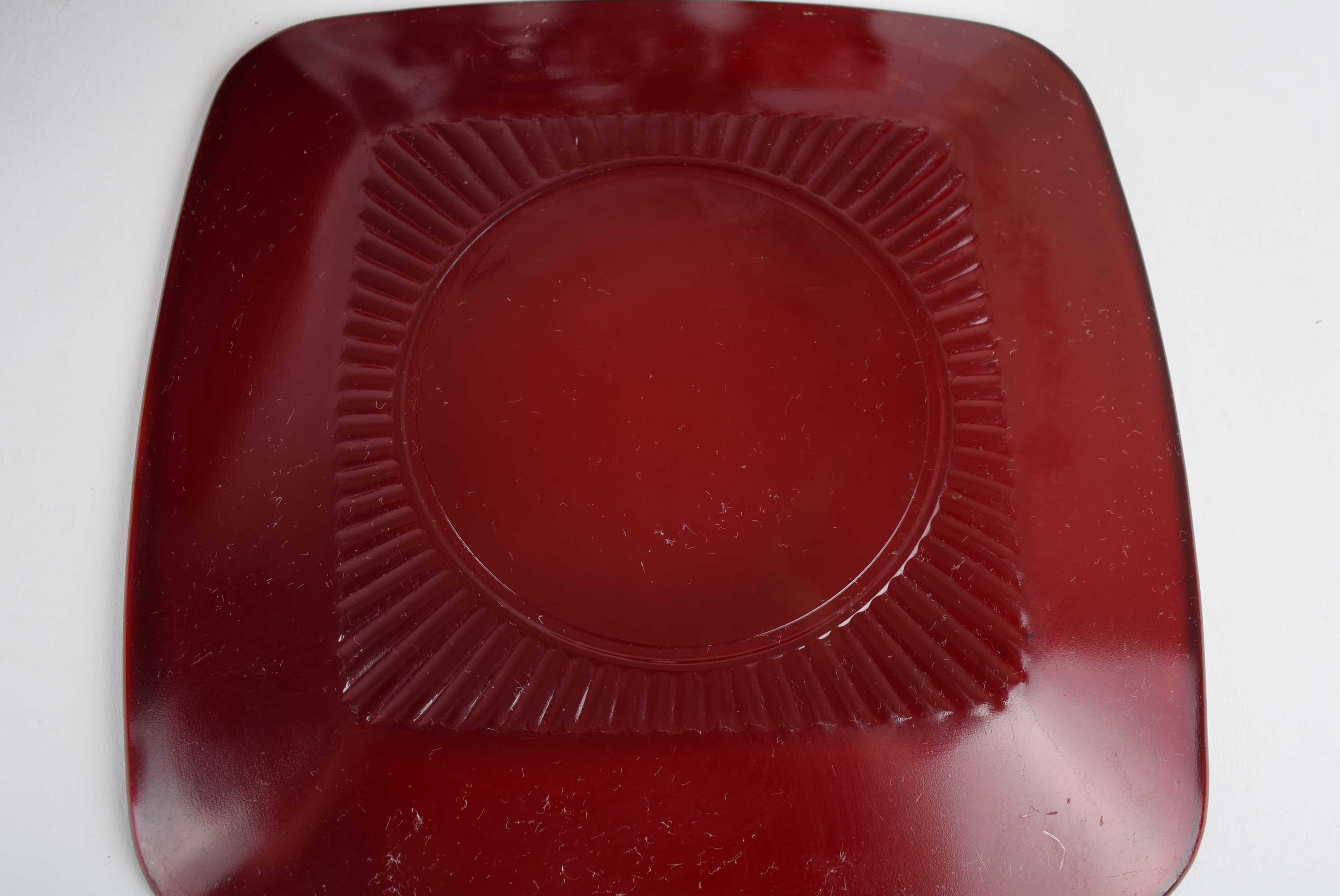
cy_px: 448
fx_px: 1397
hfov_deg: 51.2
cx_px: 670
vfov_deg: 35.6
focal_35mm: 38
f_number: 8
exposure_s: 1/100
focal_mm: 25
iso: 100
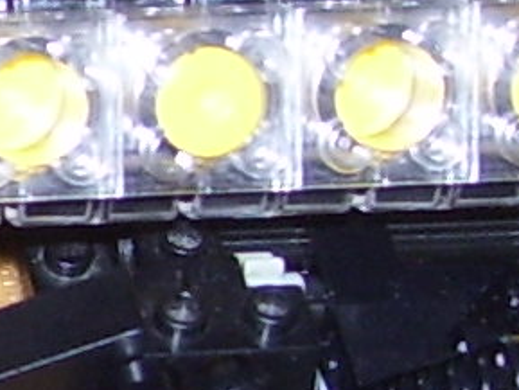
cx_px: -1063
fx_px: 4305
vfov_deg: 5.2
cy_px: 243
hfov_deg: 6.3
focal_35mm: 287
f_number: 2.7
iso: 80
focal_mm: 6
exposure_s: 1/60
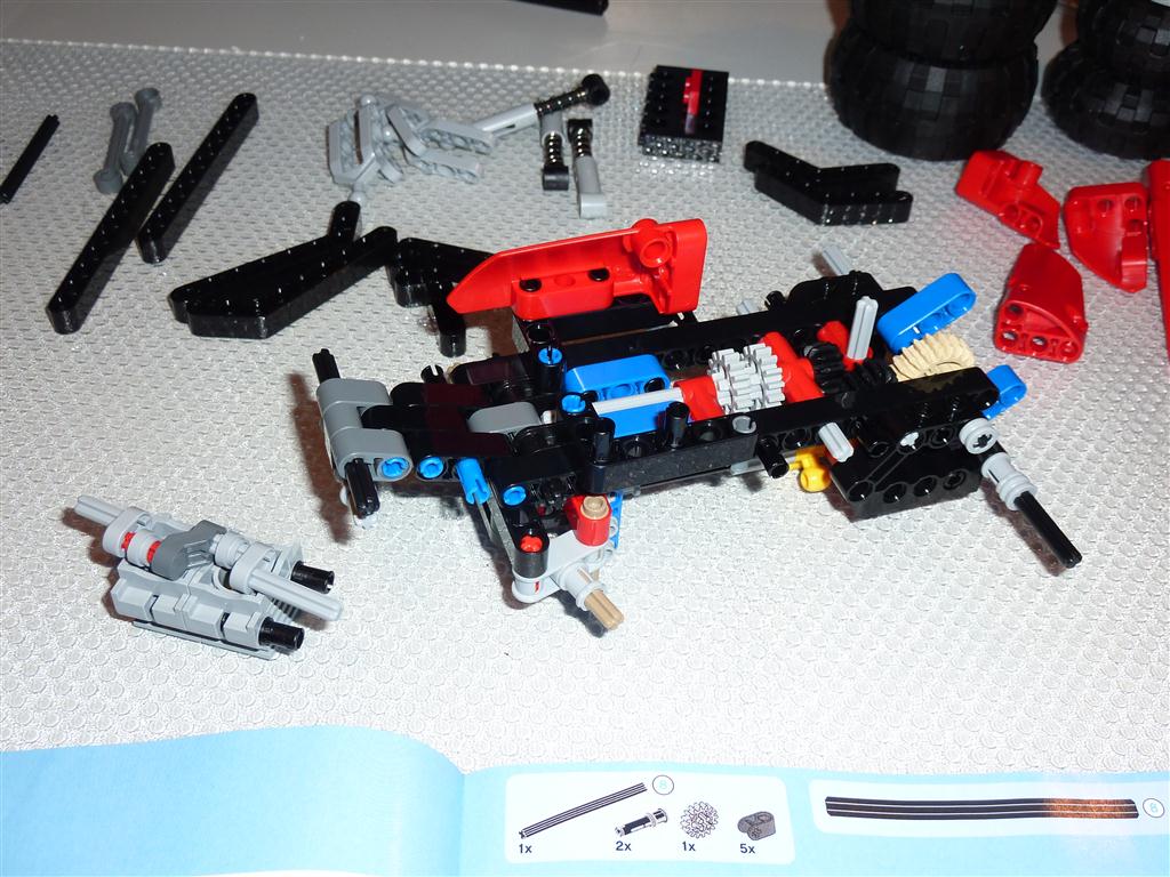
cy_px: 438
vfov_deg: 38.7
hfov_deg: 50.1
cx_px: 585
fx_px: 1251
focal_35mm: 37
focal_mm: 6.1
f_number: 4
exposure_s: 1/125
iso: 100
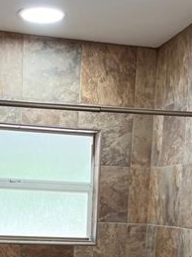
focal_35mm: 77
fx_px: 570
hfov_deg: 19.1
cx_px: 93
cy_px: 327
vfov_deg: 22.8
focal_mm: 5.1
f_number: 1.6
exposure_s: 1/60
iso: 80
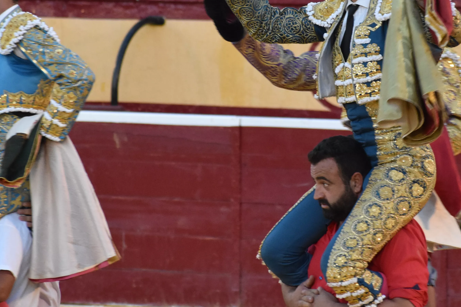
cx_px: 279
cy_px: 51
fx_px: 7273
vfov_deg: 2.4
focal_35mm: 568
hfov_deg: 3.6
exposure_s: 1/125
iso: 1600
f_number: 5
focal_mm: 170
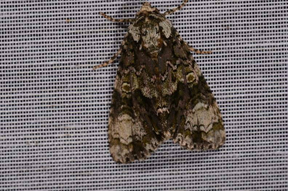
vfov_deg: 10.7
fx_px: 1018
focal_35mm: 128
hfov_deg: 16.1
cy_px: 96
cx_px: 144
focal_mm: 85
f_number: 22
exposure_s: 1/60
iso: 100
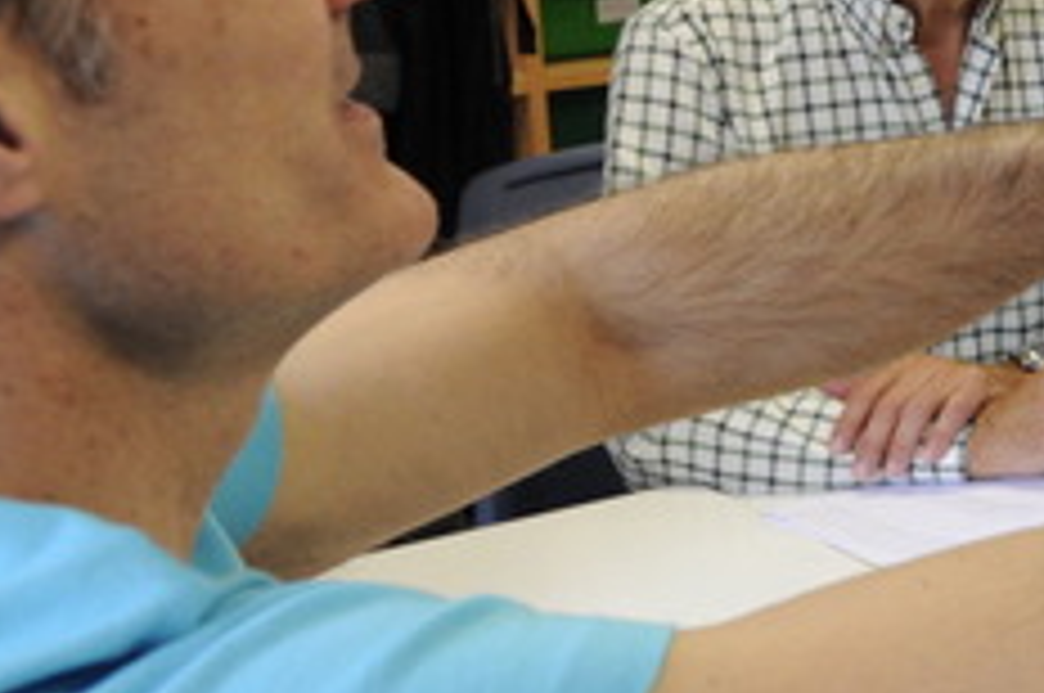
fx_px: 2809
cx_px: 1732
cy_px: 232
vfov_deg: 14.0
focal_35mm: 97
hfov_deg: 17.9
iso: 2500
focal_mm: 24
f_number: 6.3
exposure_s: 1/100
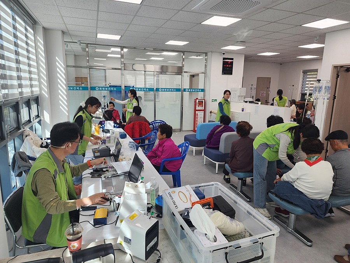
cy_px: 132
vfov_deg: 58.9
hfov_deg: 73.9
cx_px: 175
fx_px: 233
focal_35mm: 23
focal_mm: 6.4
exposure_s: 1/120
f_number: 1.8
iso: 32
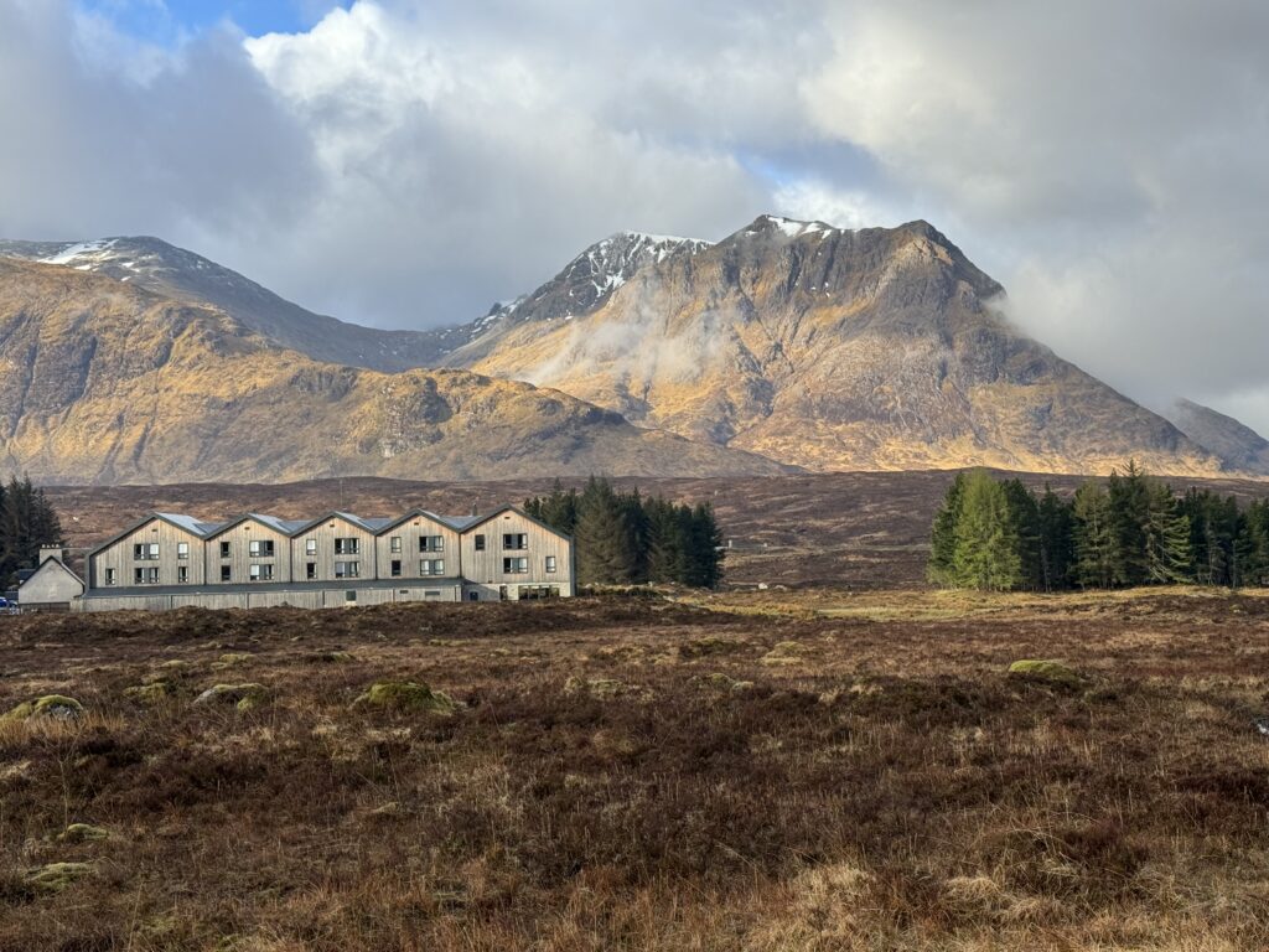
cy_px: 476
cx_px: 634
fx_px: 1760
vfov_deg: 30.3
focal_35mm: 48
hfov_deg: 39.7
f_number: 1.78
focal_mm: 6.76
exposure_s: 1/1238
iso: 64
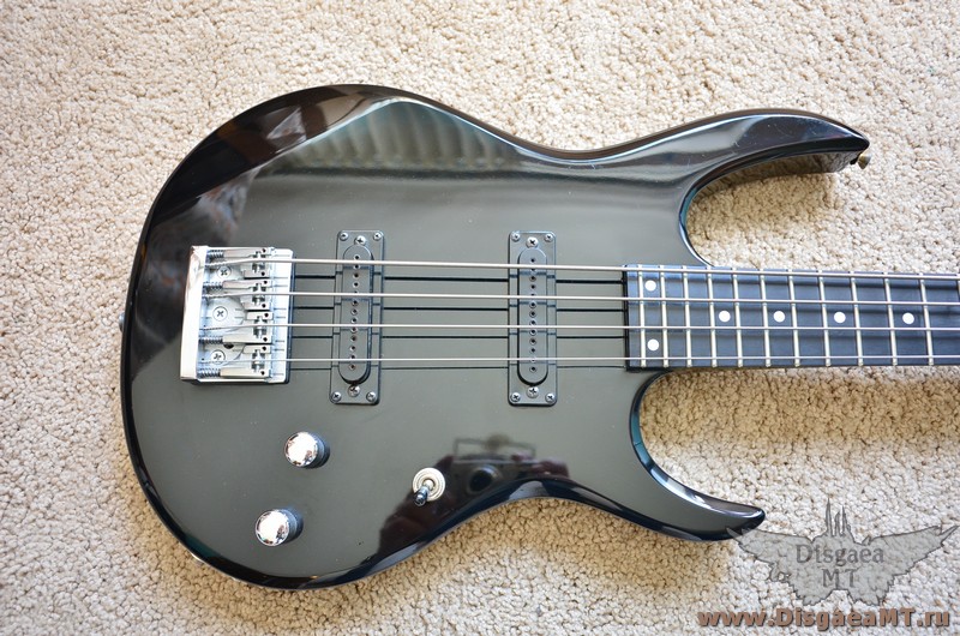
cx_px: 480
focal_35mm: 28
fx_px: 745
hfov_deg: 65.6
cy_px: 318
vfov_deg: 46.2
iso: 560
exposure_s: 1/30
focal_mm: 18.5
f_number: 3.5
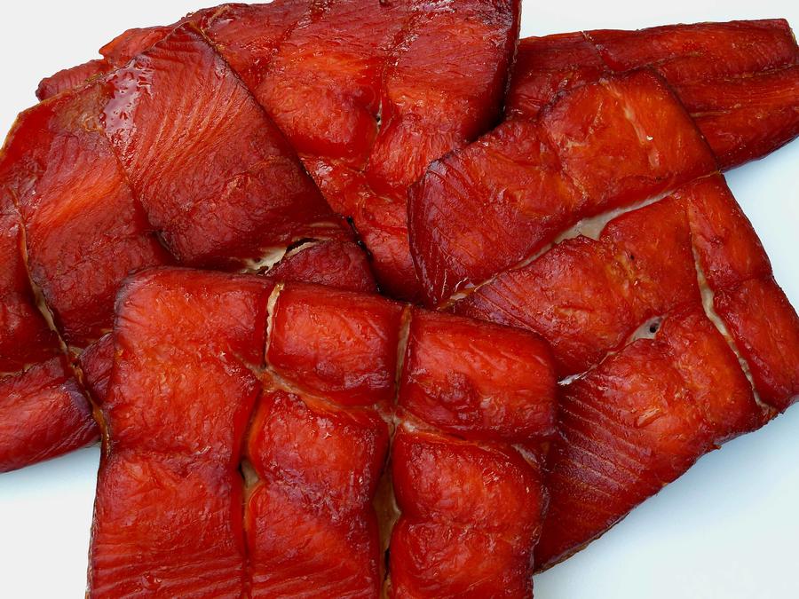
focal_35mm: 55
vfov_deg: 26.6
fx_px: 1269
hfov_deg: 34.9
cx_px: 400
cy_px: 300
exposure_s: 1/40
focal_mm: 9.1
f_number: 3.9
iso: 160
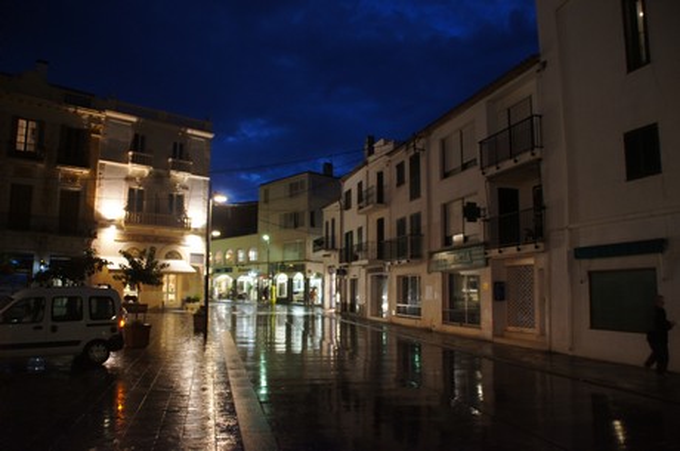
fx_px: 509
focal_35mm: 27
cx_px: 340
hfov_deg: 67.5
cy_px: 226
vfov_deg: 47.8
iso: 4000
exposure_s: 1/30
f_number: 3.5
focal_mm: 18
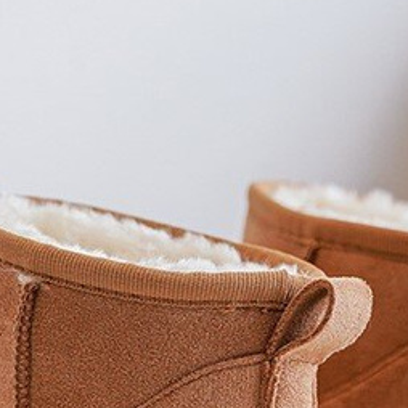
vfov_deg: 16.6
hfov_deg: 16.9
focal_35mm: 103
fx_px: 1373
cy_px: 389
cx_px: 170
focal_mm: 41
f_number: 4
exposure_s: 1/100
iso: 500
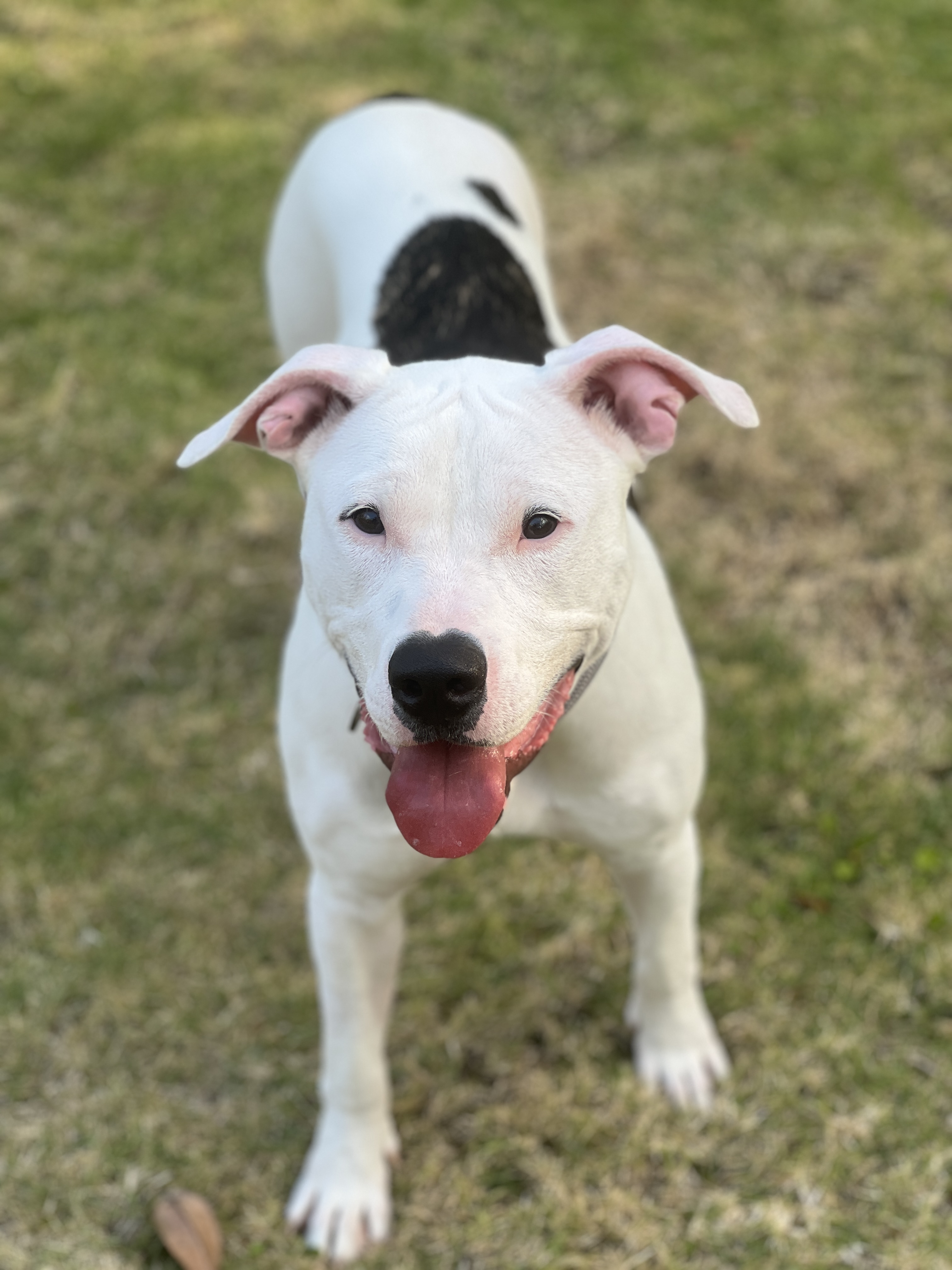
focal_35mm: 77
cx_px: 476
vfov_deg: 25.3
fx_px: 2824
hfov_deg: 19.1
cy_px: 635
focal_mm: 9
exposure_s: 1/121
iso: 40
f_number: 2.8
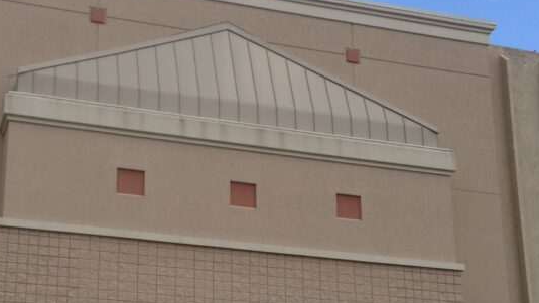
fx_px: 1043
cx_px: 195
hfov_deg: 28.8
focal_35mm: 73
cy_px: 211
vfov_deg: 16.5
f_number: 2.4
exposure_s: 1/767
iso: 64
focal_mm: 4.28
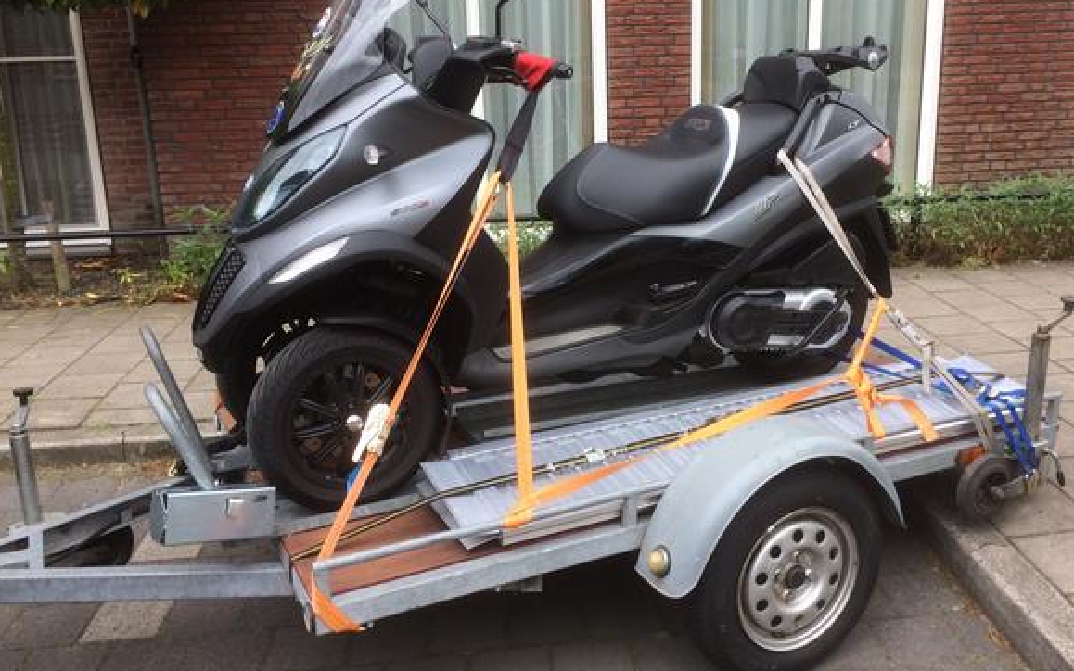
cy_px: 313
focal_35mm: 34
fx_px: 995
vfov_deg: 37.3
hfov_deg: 56.6
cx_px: 588
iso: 32
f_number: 2.2
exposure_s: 1/380
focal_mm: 4.15
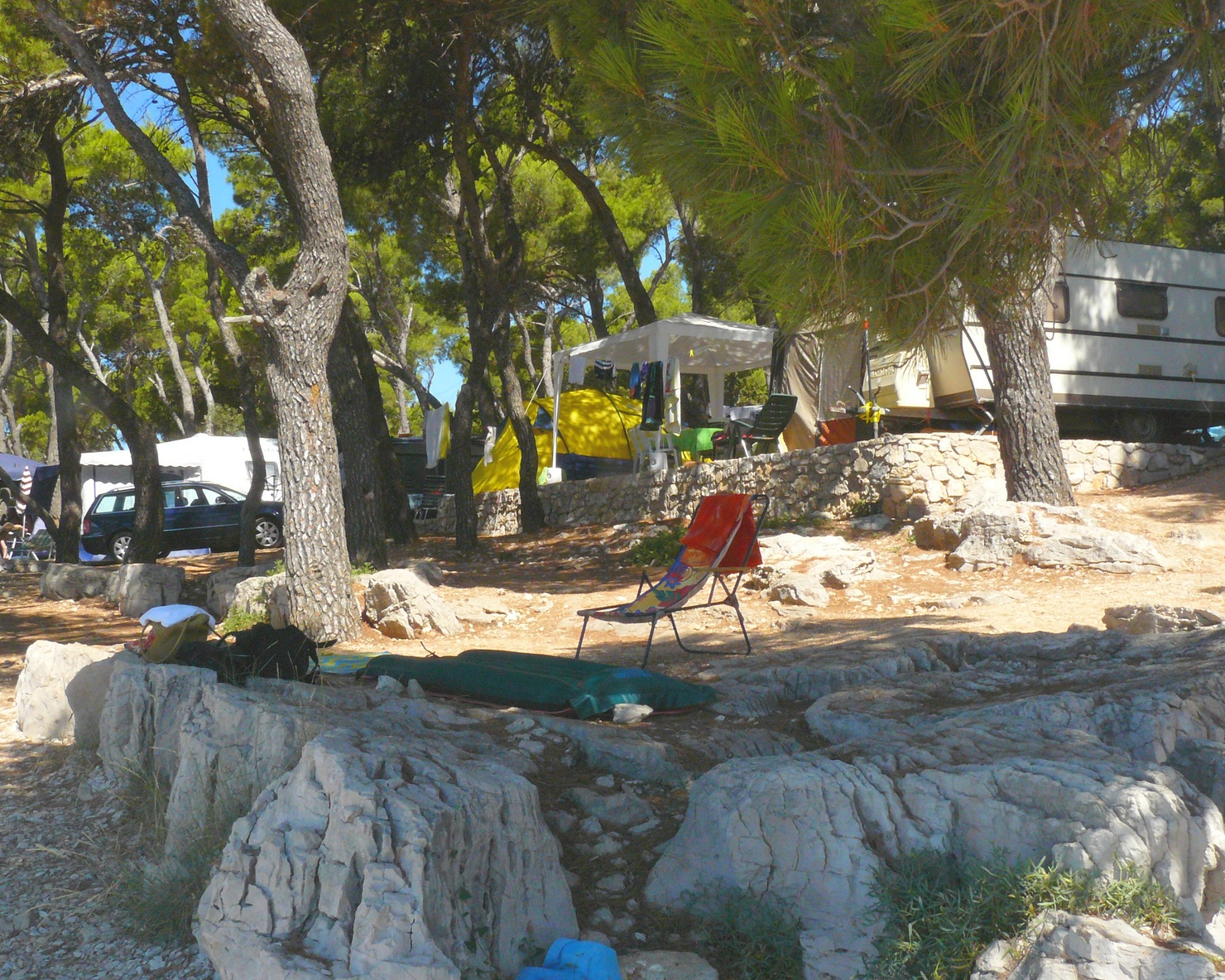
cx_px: 598
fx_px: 1378
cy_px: 492
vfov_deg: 39.2
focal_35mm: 38
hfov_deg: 47.9
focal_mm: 6
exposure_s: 1/80
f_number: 8
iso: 200
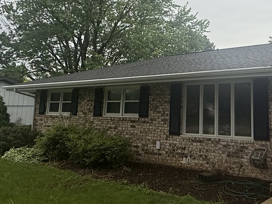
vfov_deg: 36.2
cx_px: 231
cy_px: 57
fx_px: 307
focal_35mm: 39
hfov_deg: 44.6
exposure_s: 1/694
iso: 50
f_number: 2.2
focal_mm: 2.22
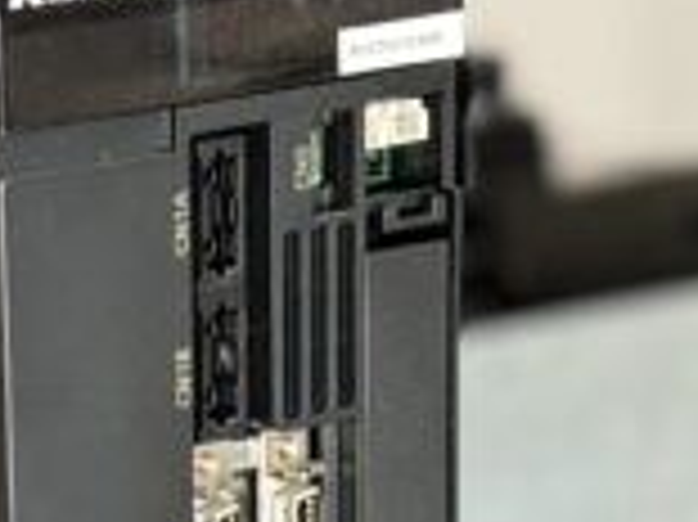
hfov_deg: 8.3
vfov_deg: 6.1
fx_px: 4795
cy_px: 1026
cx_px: -50
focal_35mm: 238
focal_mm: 6.76
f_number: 1.78
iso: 200
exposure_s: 1/50
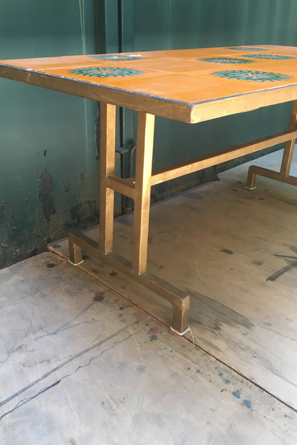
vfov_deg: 55.7
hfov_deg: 38.8
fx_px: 421
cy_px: 201
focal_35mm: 34
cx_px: 123
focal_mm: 4.15
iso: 32
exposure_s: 1/33
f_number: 2.2
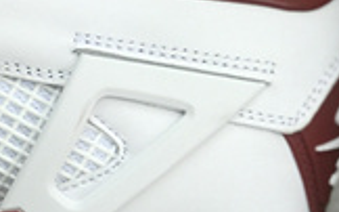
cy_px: 278
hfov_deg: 7.5
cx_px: -130
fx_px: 2548
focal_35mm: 276
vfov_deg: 4.7
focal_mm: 6.6
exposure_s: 1/100
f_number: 2.8
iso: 20
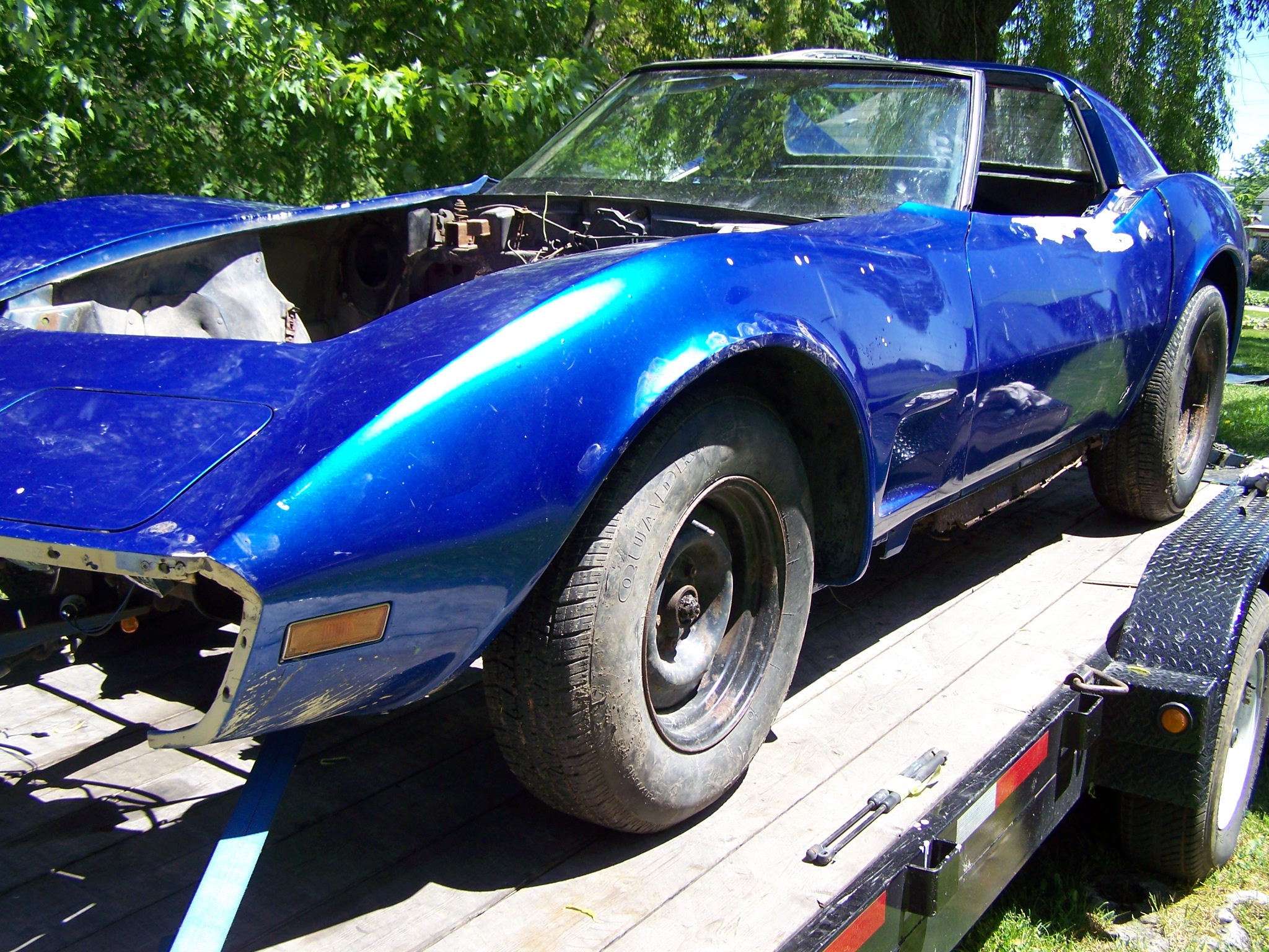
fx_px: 1393
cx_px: 634
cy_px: 476
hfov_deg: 49.0
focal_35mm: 38
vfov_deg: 37.7
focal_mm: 6.3
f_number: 2.8
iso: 64
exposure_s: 1/250
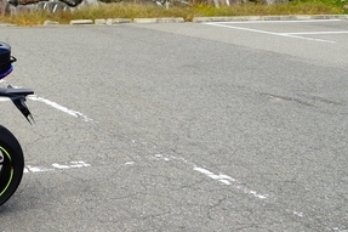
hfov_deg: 27.0
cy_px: -29
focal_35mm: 67
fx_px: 647
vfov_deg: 19.4
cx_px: -58
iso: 100
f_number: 8
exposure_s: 1/90
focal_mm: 24
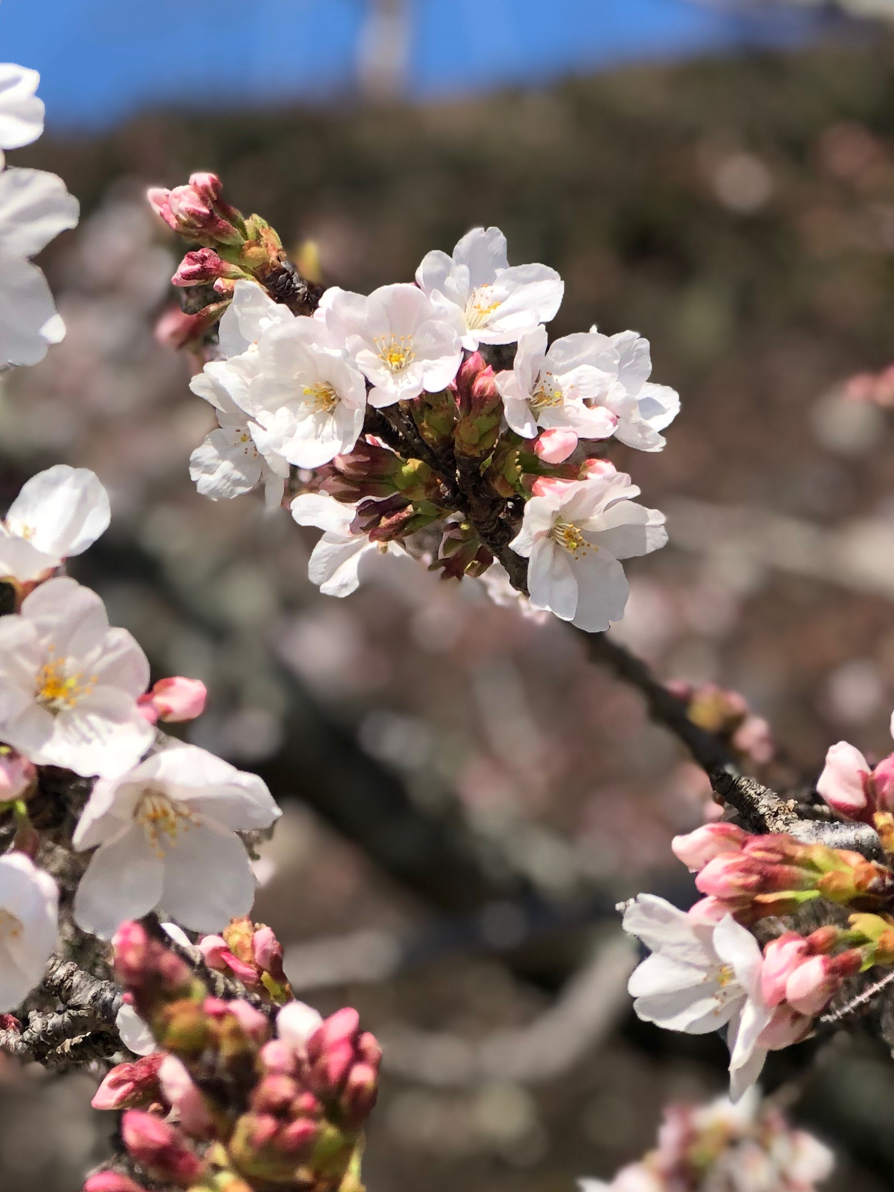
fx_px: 3892
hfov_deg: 13.1
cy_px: 42
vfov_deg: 17.1
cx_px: 292
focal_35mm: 113
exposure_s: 1/585
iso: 20
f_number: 2.8
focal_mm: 6.6
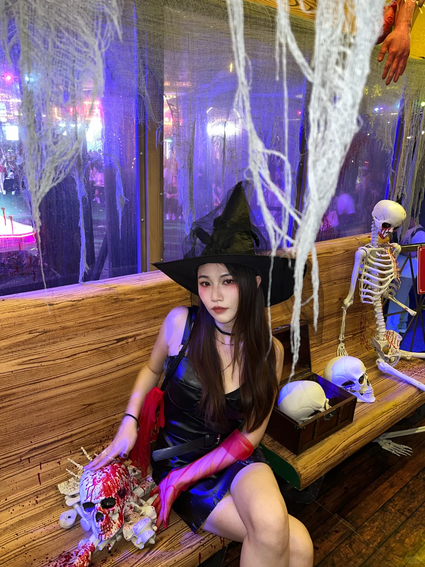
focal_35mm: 26
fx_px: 426
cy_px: 284
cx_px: 212
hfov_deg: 53.1
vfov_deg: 67.3
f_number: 1.5
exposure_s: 1/13
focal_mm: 5.7
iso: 80
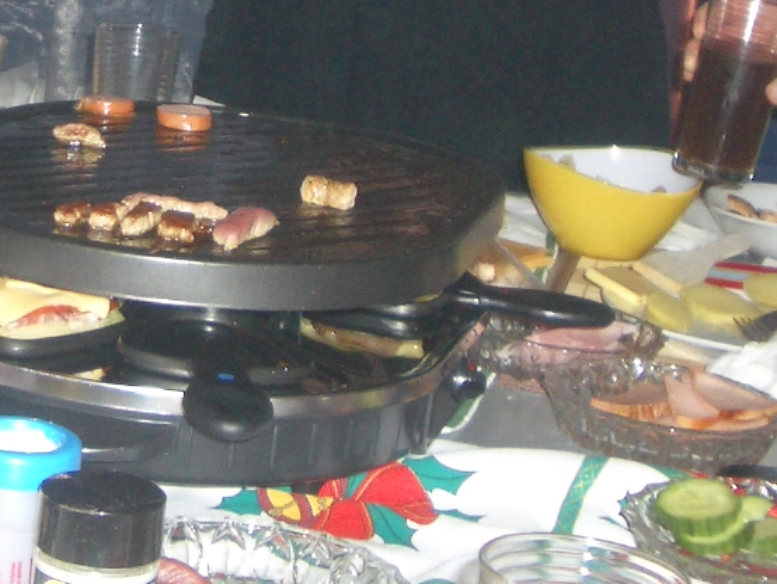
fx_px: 2268
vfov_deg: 14.3
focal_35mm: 101
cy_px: -72
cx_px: 86
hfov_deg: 19.1
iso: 100
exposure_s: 1/60
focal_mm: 5.8
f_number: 2.6
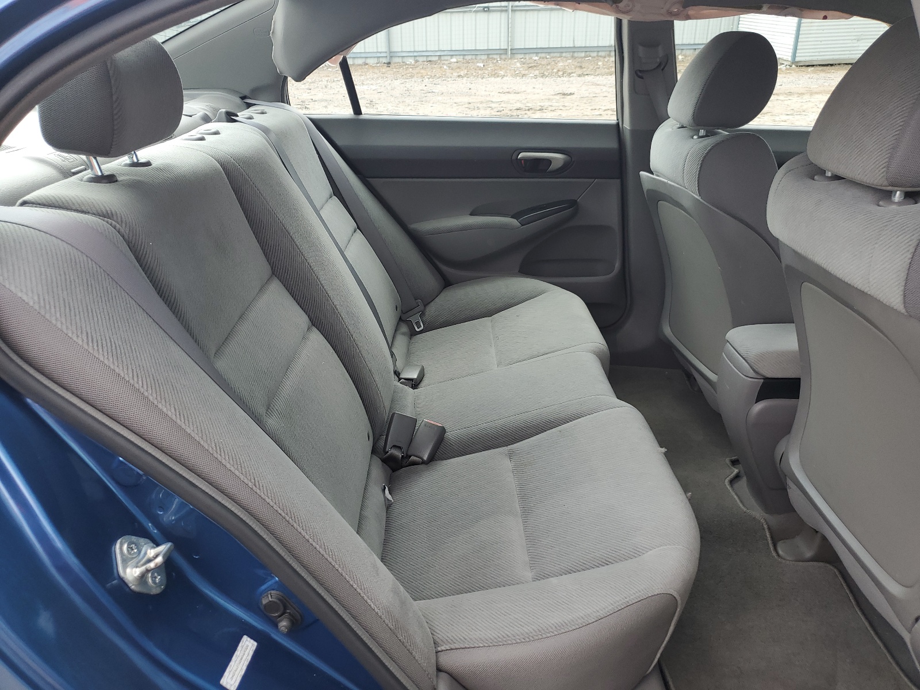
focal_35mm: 26
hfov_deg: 67.3
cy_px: 345
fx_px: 691
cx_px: 460
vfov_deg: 53.1
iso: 50
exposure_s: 1/345
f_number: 1.5
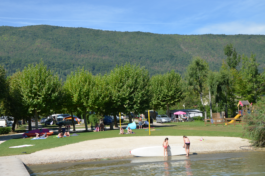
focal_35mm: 48
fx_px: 353
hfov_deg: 41.2
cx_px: 132
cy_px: 88
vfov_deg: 28.0
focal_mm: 32
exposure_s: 1/250
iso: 125
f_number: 8
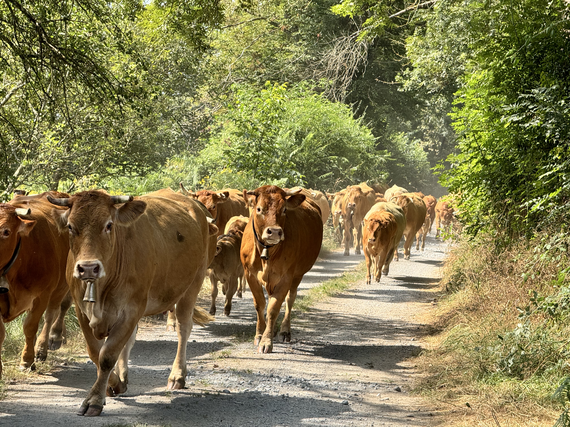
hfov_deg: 16.4
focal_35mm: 120
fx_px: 1976
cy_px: 214
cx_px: 285
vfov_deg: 12.3
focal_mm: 15.66
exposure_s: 1/265
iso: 50
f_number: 2.8
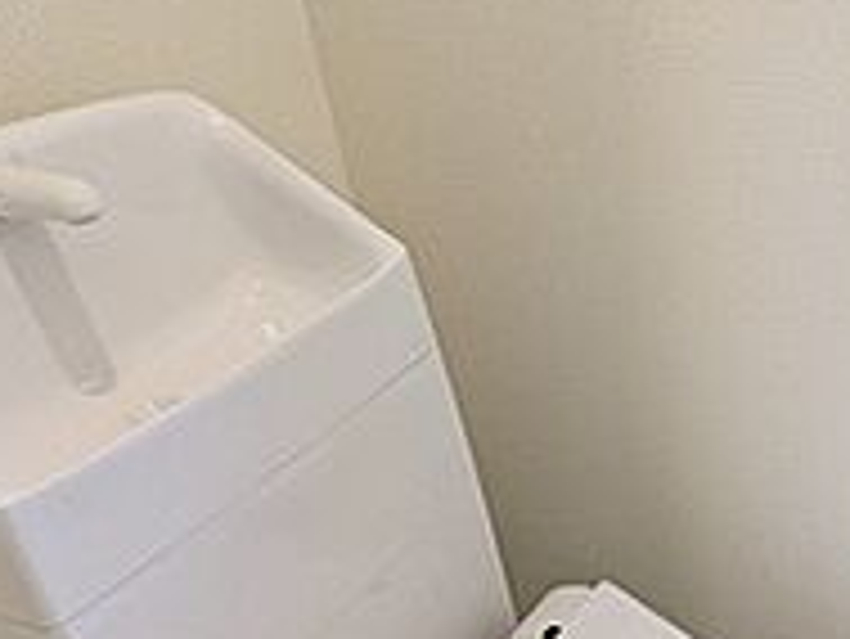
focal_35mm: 46
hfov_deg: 38.0
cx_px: 792
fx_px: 1130
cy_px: 583
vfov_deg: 30.1
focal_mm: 1.83
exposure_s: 1/100
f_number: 2.2
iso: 167
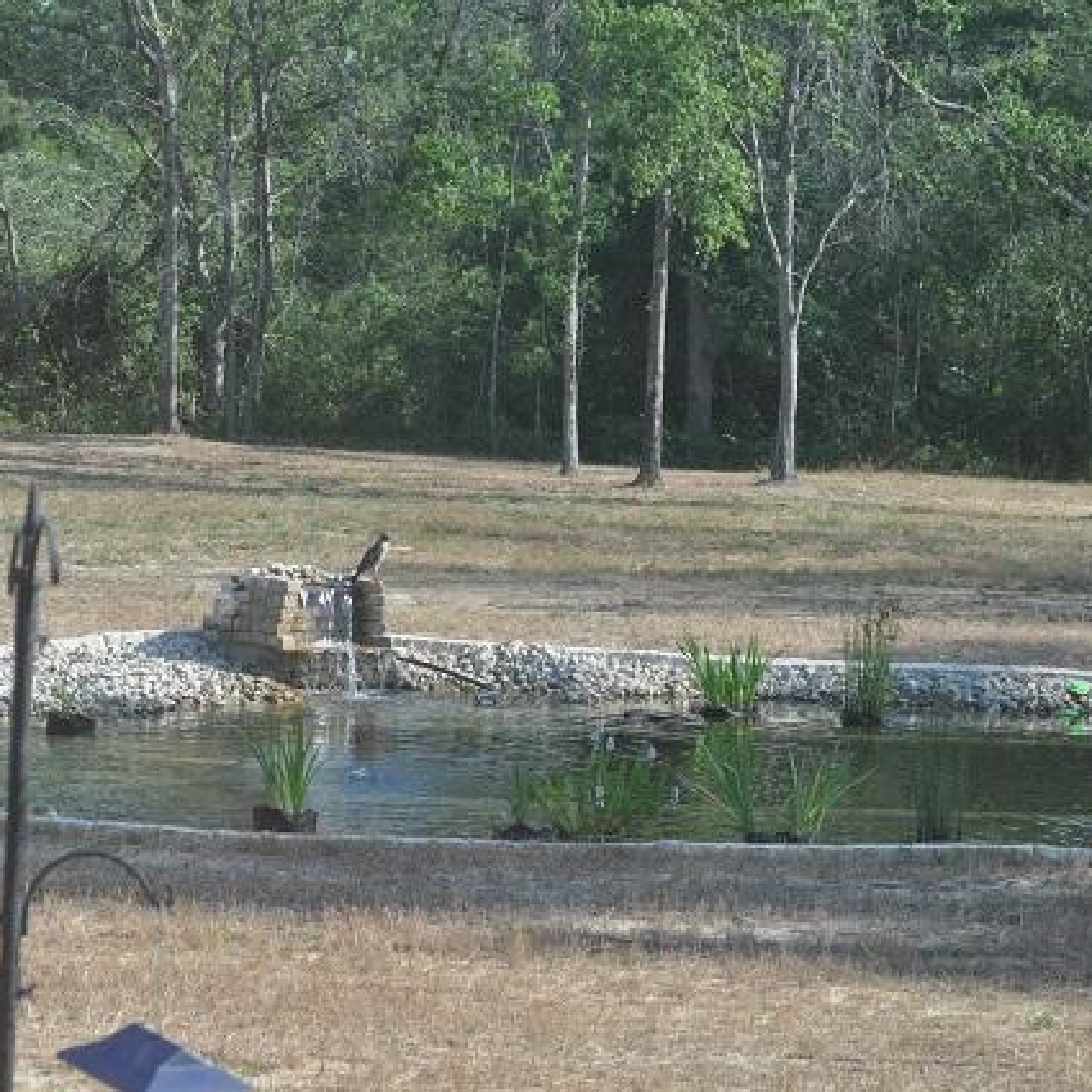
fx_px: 3878
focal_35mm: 109
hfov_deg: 16.0
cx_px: 370
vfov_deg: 16.0
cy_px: 547
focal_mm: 55
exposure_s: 1/200
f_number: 7.1
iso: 200
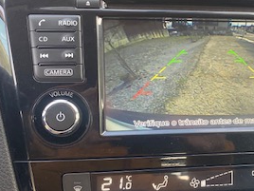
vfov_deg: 23.6
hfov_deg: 30.6
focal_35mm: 62
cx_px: 194
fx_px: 455
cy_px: 101
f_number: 1.8
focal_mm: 4.25
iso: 100
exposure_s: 1/121
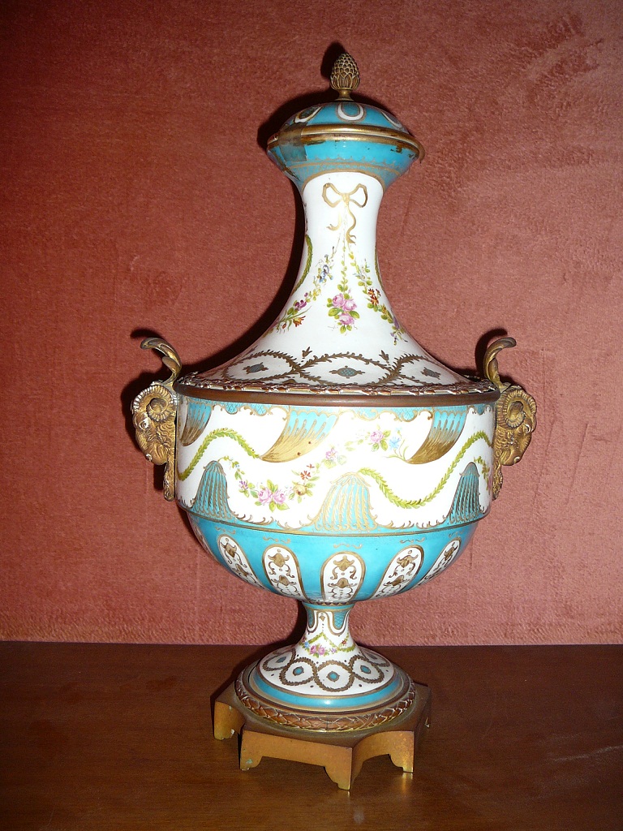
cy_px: 416
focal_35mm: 35
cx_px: 312
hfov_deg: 40.7
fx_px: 840
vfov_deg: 52.6
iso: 100
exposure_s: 1/30
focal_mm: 5.2
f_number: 2.8
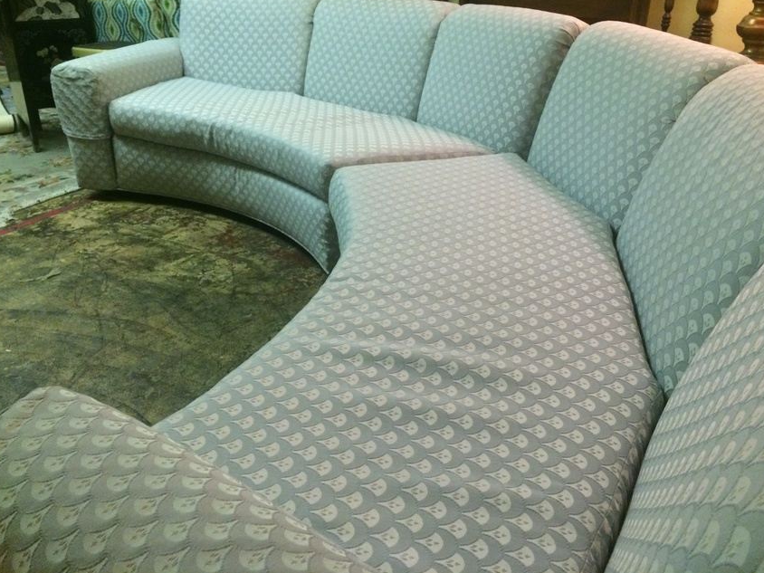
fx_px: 706
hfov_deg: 56.8
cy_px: 269
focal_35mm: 32
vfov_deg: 44.1
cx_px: 398
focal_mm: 4.12
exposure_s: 1/30
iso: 320
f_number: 2.2
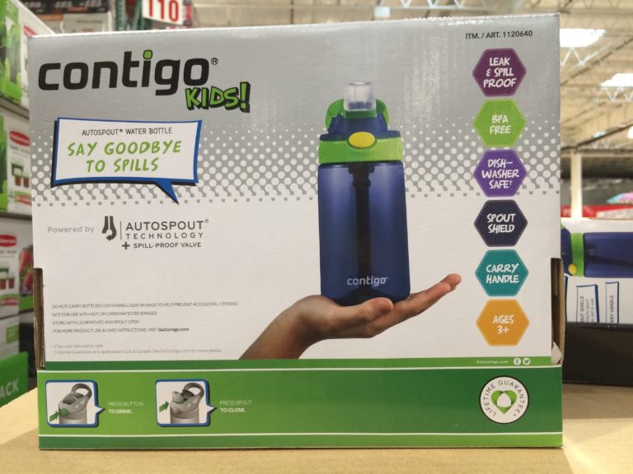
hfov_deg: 61.7
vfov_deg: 48.2
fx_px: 530
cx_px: 316
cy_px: 237
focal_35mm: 29
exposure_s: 1/30
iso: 125
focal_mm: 4.15
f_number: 2.2
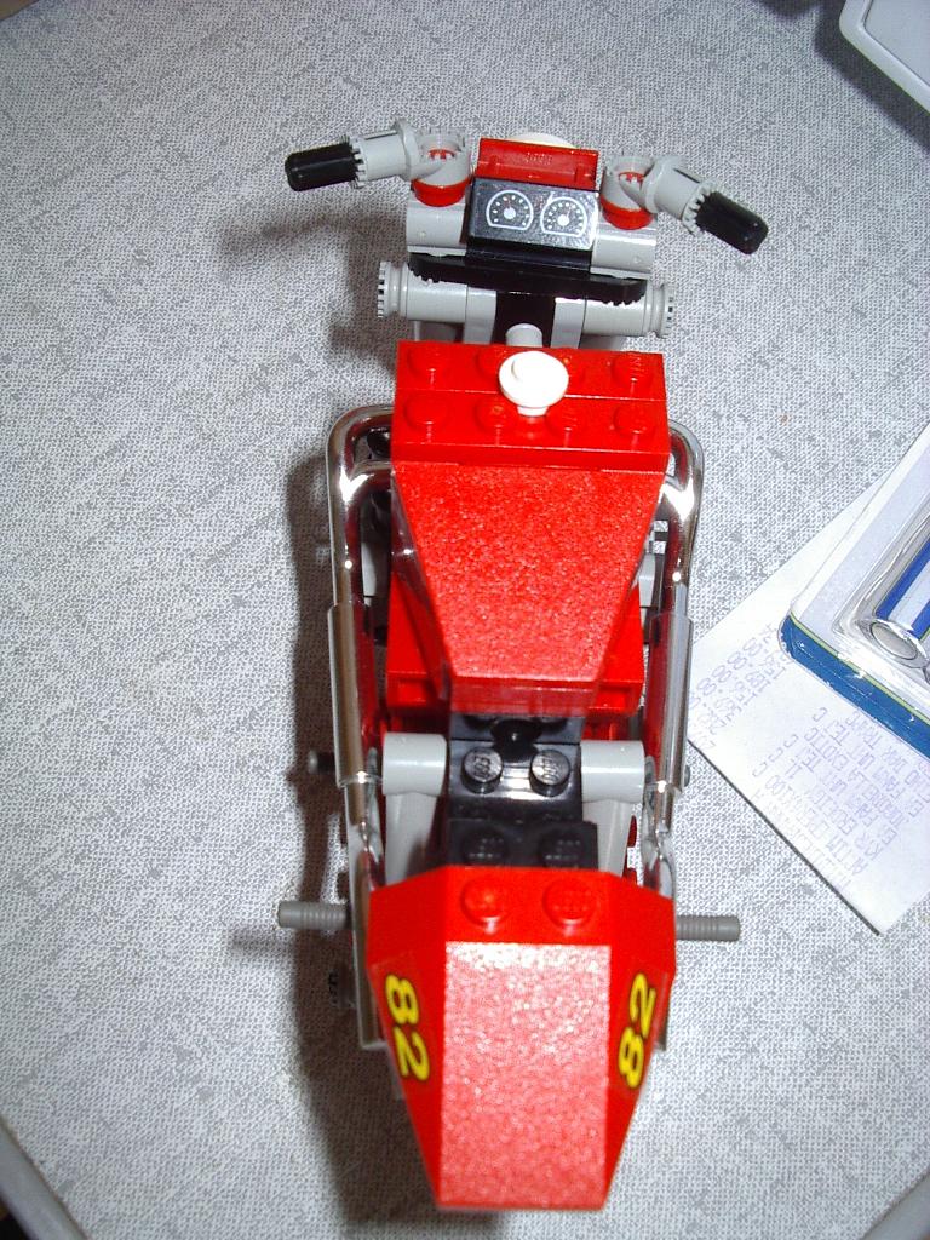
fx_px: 1361
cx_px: 465
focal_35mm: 38
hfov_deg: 37.7
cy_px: 620
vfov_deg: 49.0
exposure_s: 1/60
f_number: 4.8
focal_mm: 5.8
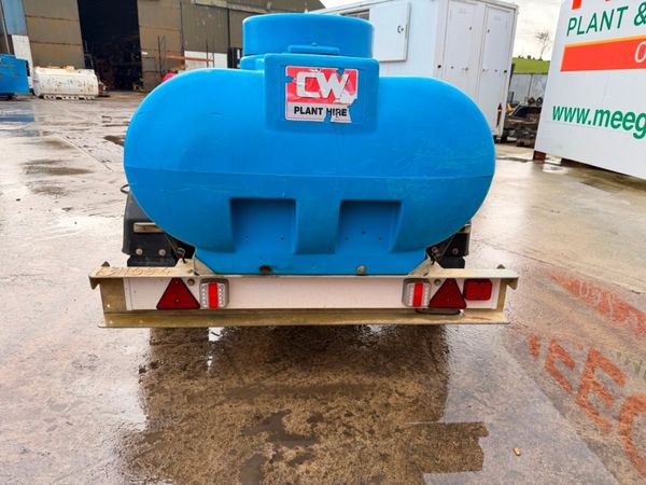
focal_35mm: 24
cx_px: 323
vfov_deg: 56.8
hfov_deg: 71.6
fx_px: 448
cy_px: 242
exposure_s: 1/780
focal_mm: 6.76
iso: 100
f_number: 1.78
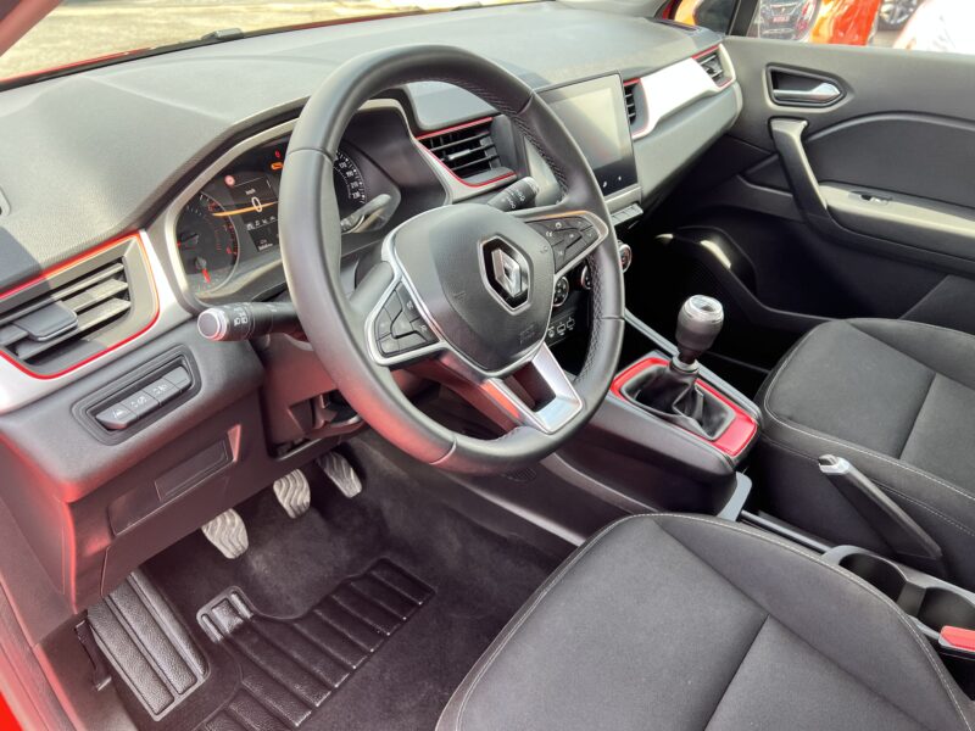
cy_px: 366
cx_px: 488
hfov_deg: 67.3
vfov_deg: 53.1
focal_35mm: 26
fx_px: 732
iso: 64
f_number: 1.5
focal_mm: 5.7
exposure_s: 1/154
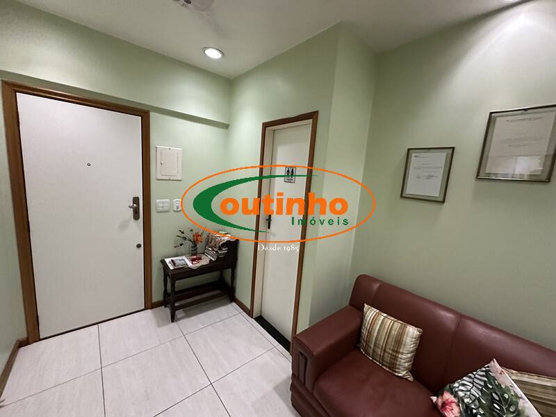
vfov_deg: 85.7
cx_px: 278
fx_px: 225
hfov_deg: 102.1
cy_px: 208
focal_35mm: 14
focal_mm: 2.22
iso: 640
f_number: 2.2
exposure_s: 1/60
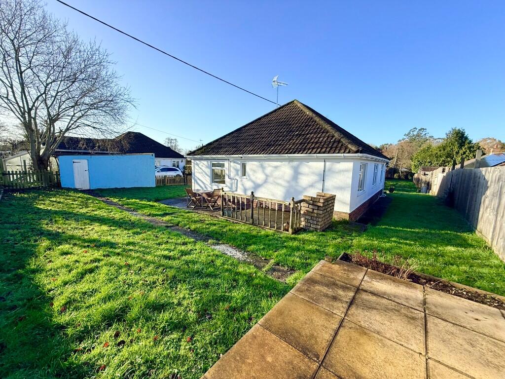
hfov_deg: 102.1
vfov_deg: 85.7
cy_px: 190
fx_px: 204
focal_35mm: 14
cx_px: 252
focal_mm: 2.22
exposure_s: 1/864
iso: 50
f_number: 2.2
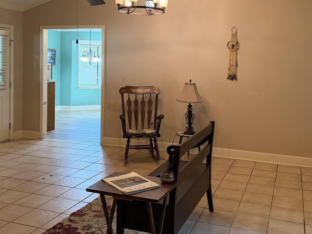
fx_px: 343
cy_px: 79
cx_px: 176
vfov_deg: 37.3
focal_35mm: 38
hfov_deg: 48.9
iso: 500
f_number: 1.78
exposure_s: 1/60
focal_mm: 6.76
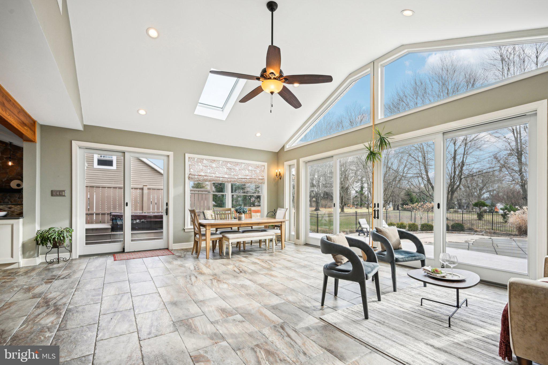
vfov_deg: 73.7
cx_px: 274
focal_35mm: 16
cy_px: 182
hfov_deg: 96.7
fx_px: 244
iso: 400
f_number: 8
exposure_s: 1/160
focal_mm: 16
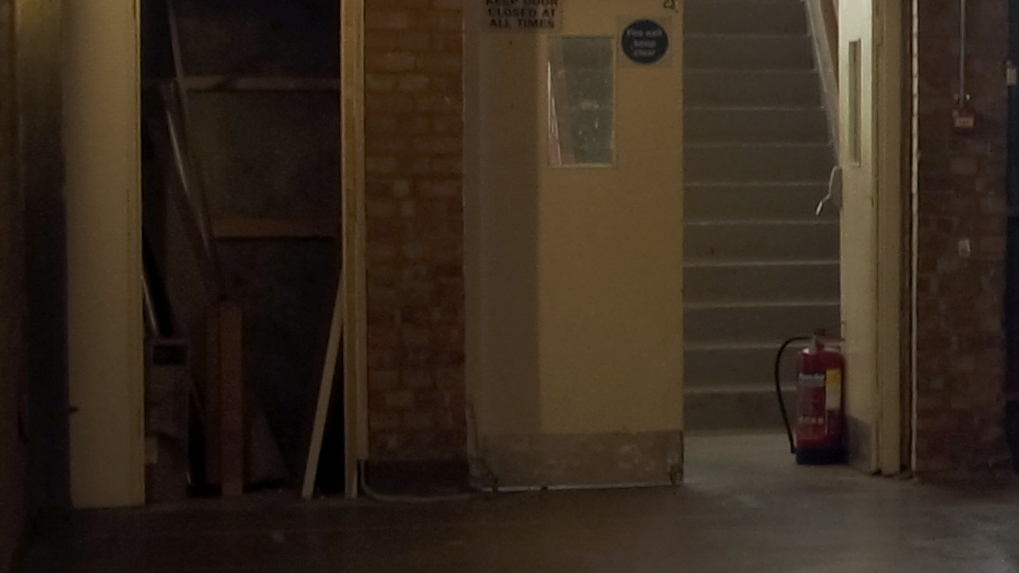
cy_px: -186
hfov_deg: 12.9
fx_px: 3809
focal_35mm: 141
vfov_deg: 8.5
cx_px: 2156
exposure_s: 1/3.33
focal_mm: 20
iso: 400
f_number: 18
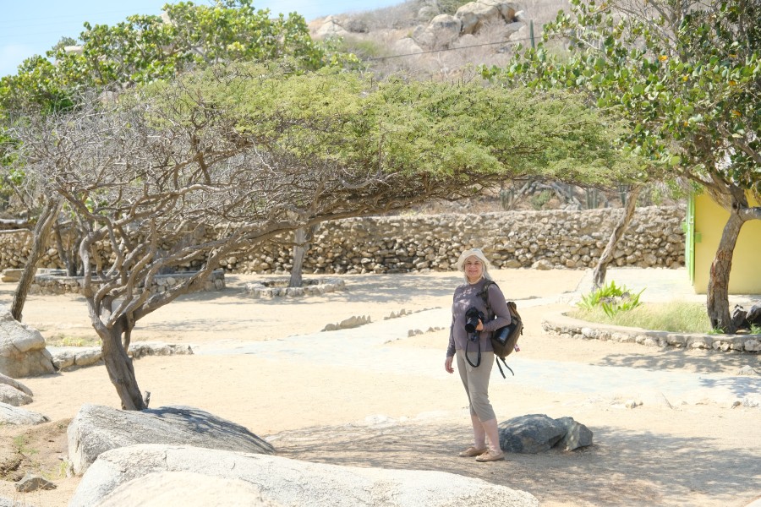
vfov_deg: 24.2
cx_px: 380
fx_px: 1184
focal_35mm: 56
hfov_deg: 35.6
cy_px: 254
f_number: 2.8
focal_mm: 37.4
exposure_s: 1/4000
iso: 800
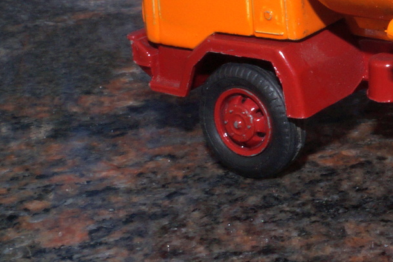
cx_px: 568
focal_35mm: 118
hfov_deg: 16.1
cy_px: -3
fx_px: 1287
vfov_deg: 11.5
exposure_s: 1/60
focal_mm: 24
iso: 200
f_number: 22
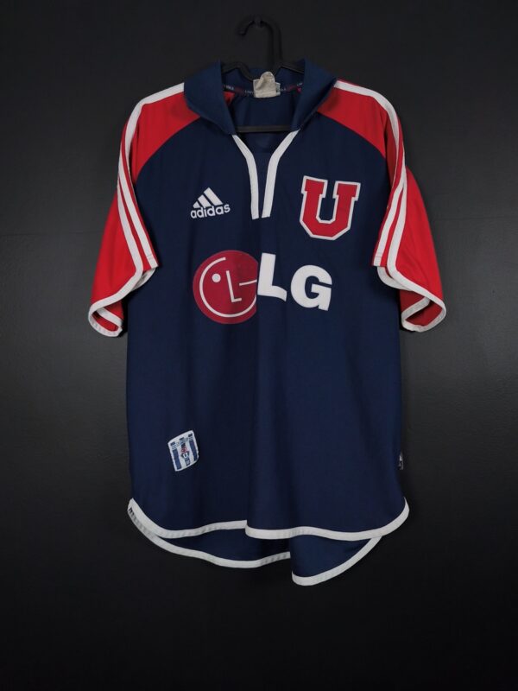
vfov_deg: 73.9
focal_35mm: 23
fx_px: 459
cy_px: 346
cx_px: 259
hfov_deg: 58.9
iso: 400
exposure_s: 1/160
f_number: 1.6
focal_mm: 6.57
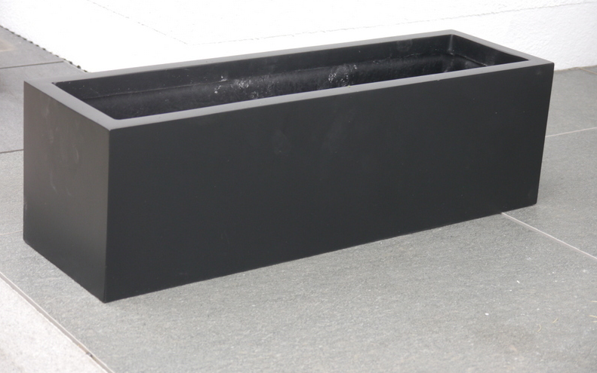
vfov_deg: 14.5
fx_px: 1465
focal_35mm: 90
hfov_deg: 23.0
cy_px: 173
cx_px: 300
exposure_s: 1/80
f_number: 5.6
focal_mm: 42
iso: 400
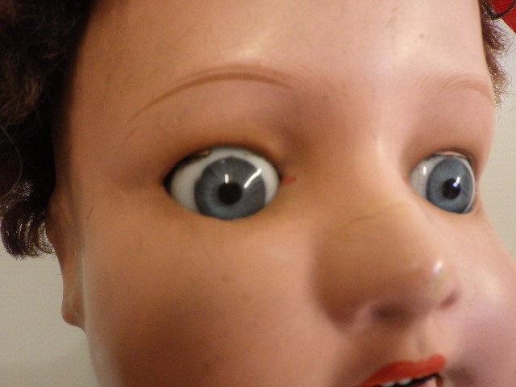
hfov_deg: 63.4
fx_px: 417
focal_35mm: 28
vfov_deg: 49.7
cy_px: 194
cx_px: 258
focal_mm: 5
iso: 800
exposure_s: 1/45
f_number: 3.5
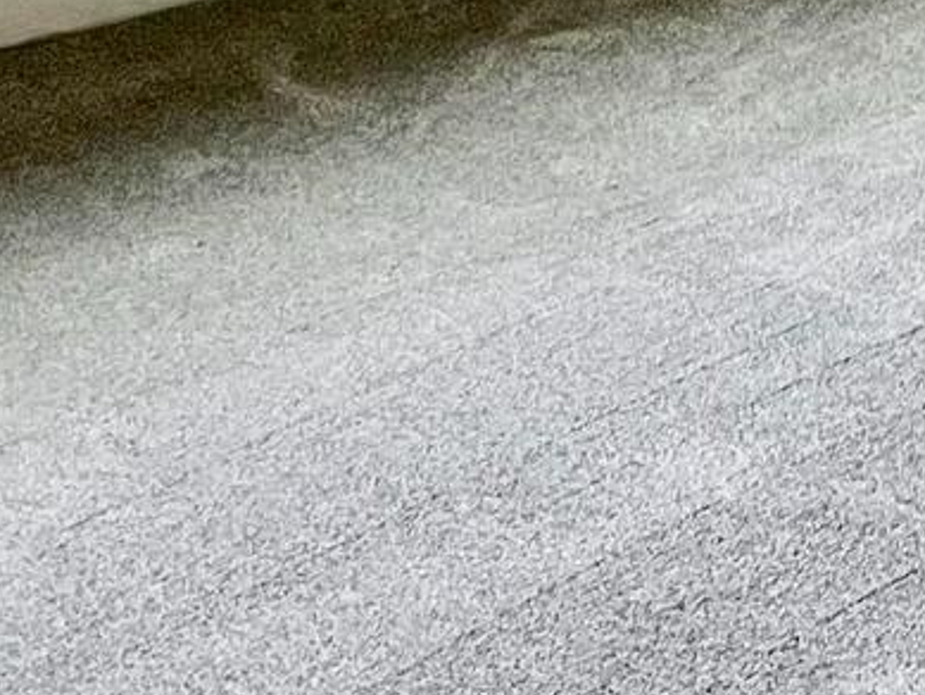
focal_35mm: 137
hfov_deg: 13.7
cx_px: 1313
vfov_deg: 9.6
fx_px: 3662
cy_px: -964
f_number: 1.5
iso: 100
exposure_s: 1/60
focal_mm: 5.7
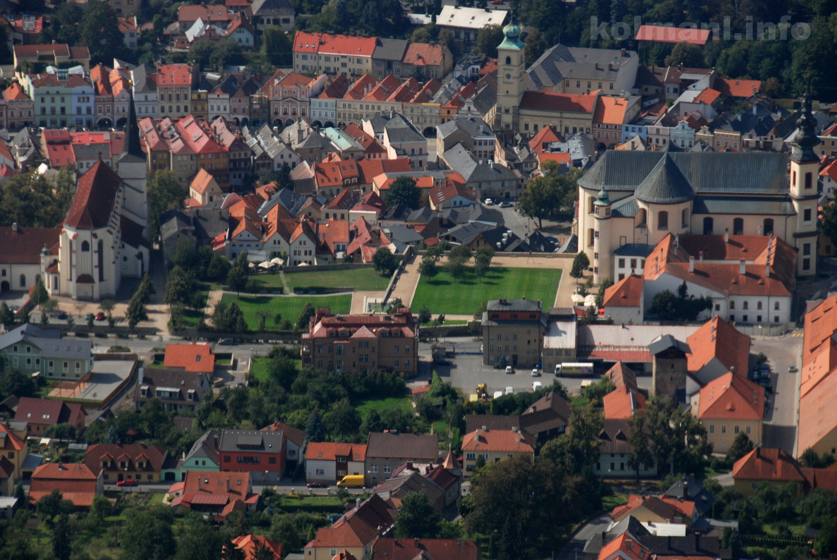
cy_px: 280
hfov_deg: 9.1
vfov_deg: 6.1
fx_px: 5238
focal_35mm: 225
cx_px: 418
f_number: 11
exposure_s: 1/800
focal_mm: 150
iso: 320
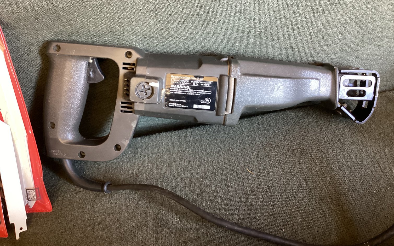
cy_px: 100
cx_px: 198
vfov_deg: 38.2
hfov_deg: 58.1
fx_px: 354
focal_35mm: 33
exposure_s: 1/33
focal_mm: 3.3
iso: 320
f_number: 2.4
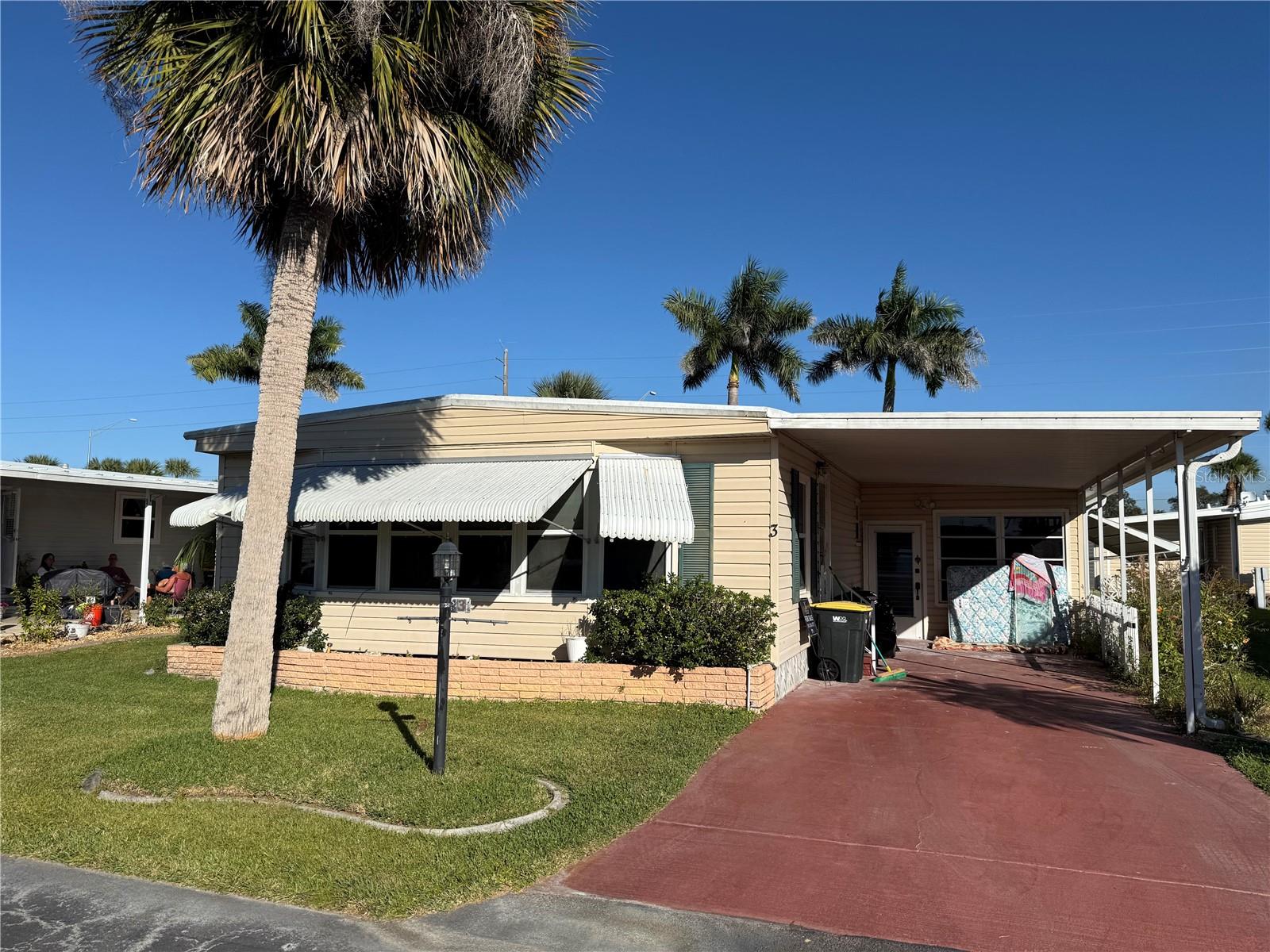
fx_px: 881
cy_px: 476
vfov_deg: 56.8
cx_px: 635
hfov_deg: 71.6
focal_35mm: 24
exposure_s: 1/8130
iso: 80
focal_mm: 6.76
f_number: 1.78
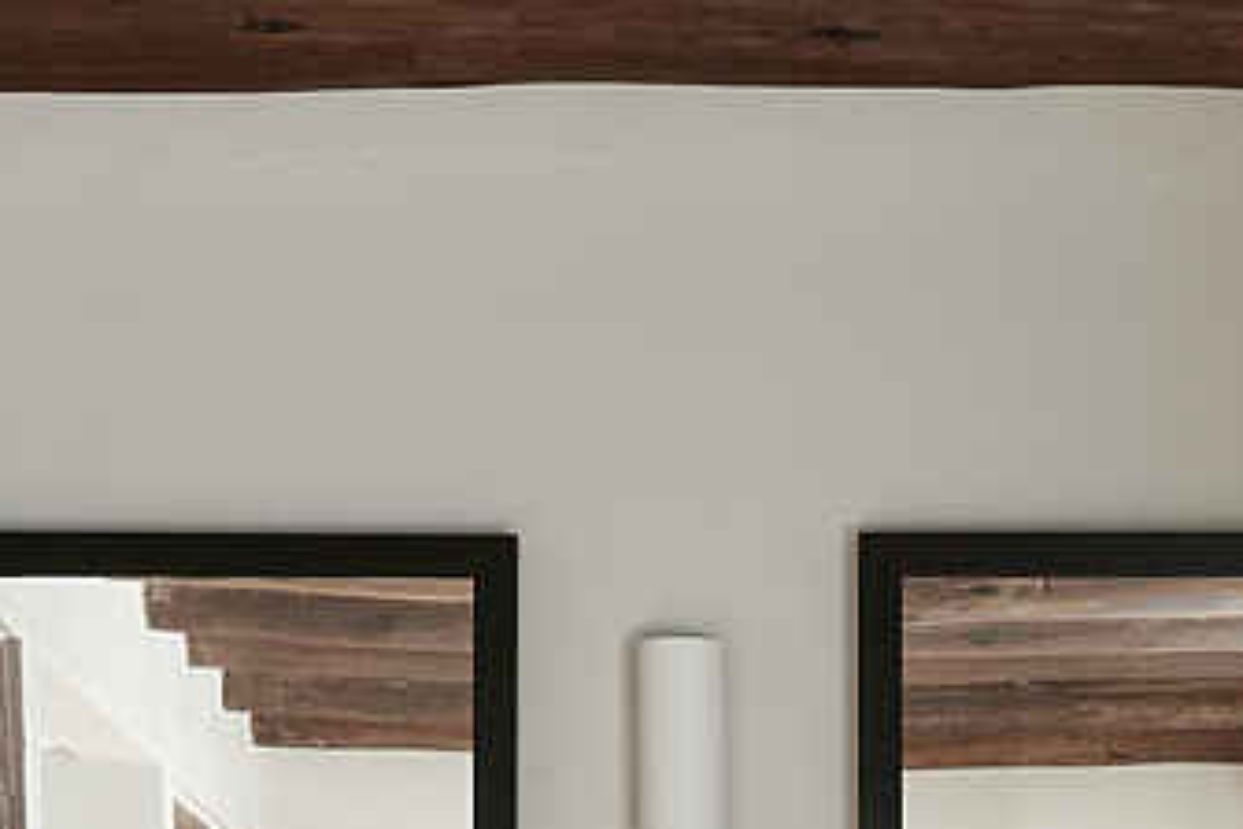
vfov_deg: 7.2
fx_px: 6318
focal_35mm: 183
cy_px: 1686
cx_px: 1265
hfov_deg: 11.1
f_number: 13
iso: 100
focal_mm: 32
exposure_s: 6
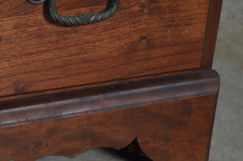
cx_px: 45
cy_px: 112
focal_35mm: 144
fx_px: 970
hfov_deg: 14.2
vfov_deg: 9.5
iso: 400
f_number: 6.3
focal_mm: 55
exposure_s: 1/80
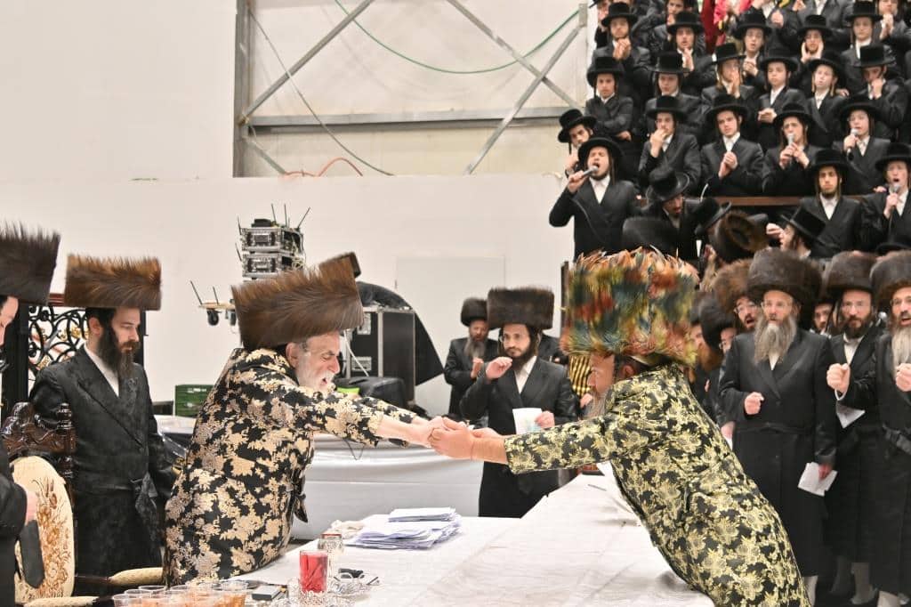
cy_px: 304
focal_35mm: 57
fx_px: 1442
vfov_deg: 23.8
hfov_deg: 35.1
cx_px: 456
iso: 320
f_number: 4
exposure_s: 1/200
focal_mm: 38
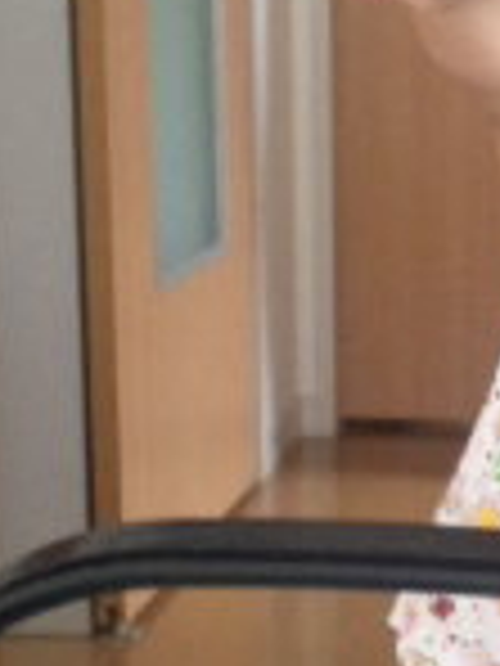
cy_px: 544
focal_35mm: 125
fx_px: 2407
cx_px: 626
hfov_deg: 11.6
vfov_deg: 15.6
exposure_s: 1/17.7
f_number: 2.8
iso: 200
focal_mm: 4.82
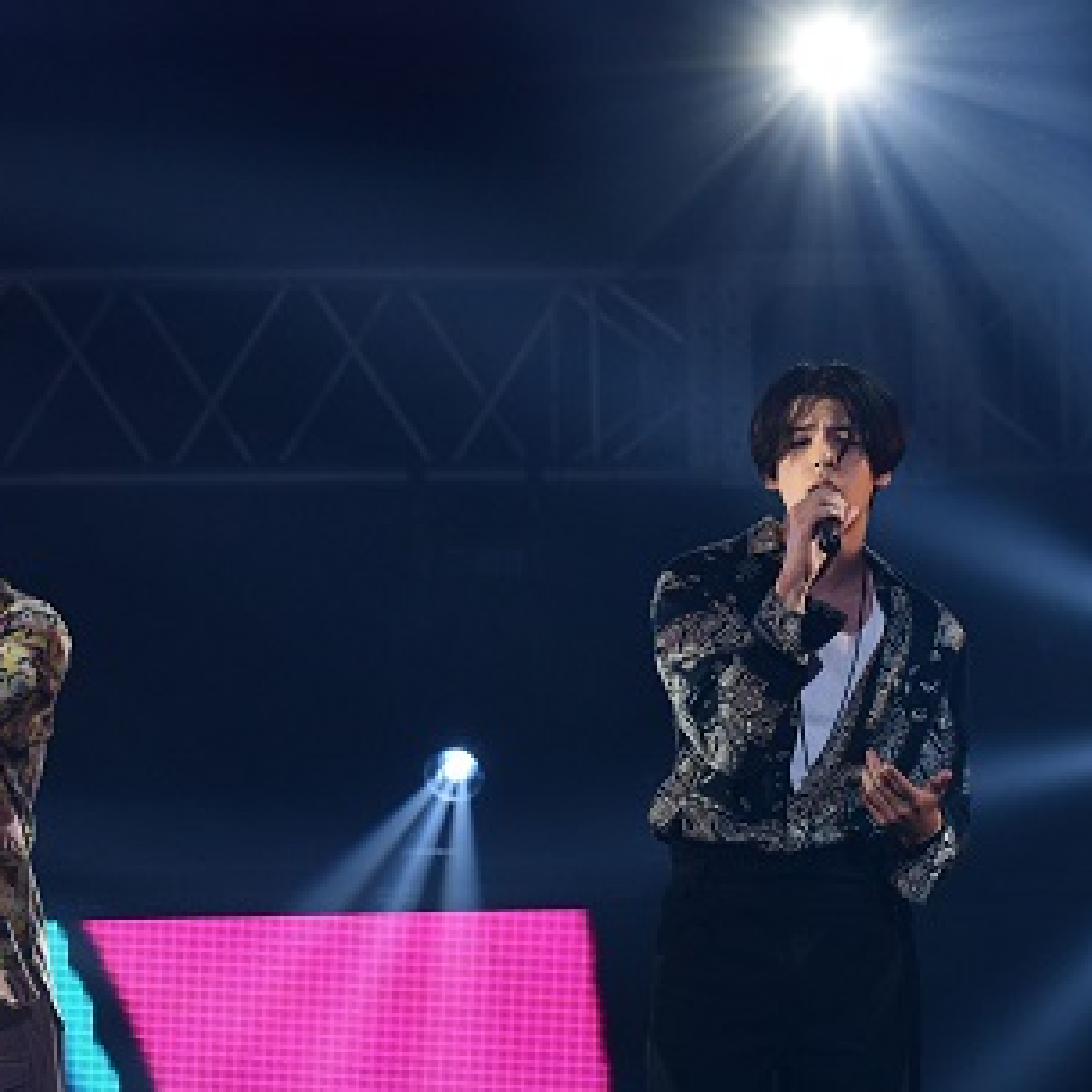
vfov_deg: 5.0
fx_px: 12563
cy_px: 697
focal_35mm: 352
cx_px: 736
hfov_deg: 5.0
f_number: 8
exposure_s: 1/320
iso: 2000
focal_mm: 210
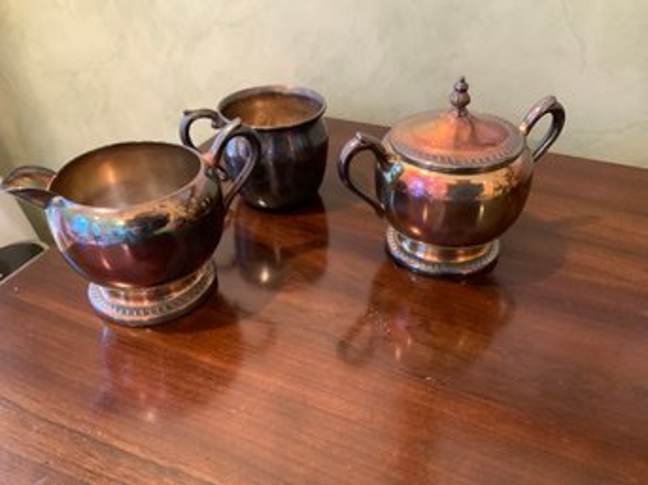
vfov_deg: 48.2
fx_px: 543
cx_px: 324
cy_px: 242
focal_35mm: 29
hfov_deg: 61.7
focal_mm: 3
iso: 320
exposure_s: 1/40
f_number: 1.8
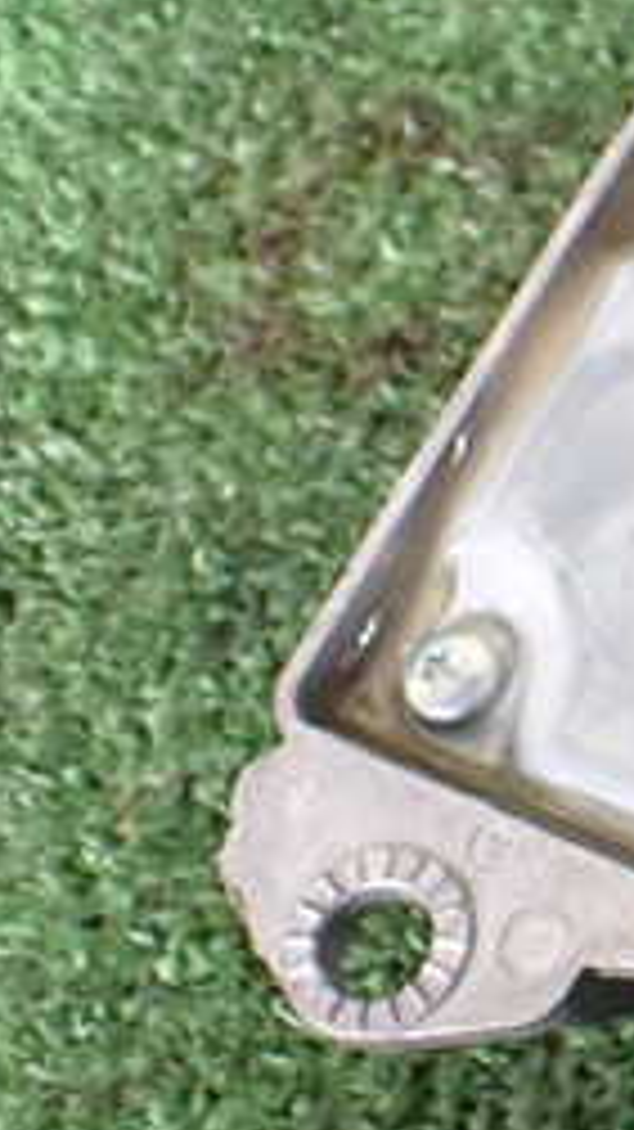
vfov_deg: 27.2
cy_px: 630
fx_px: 2334
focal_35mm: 78
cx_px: 1178
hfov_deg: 13.7
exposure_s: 1/125
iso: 500
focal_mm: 5.4
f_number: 2.3
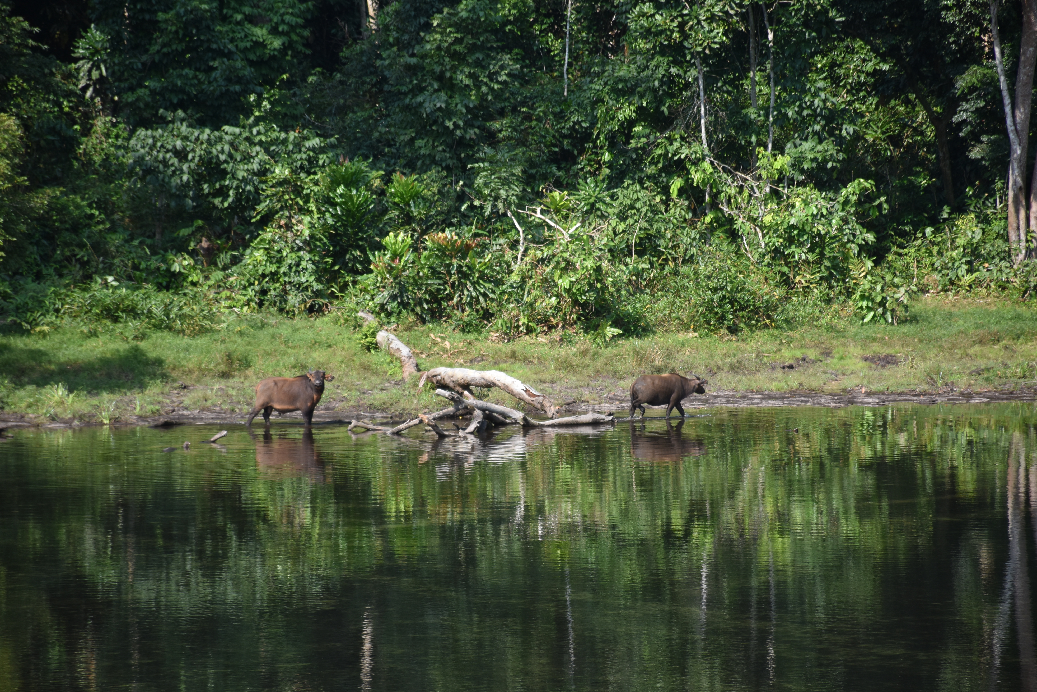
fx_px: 6049
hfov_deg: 9.8
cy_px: 346
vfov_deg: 6.5
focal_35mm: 210
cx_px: 518
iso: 250
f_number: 5.6
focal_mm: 140
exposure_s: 1/500
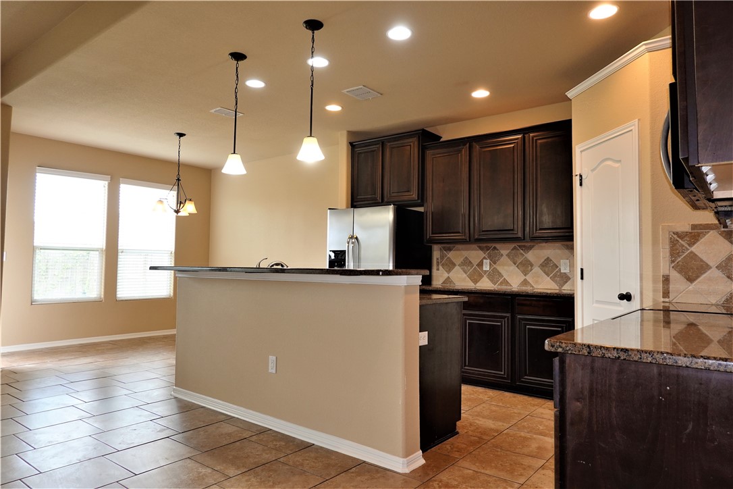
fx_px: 489
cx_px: 366
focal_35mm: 24
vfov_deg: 53.1
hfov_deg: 73.7
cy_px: 244
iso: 125
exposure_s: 1/30
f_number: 2.8
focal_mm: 9
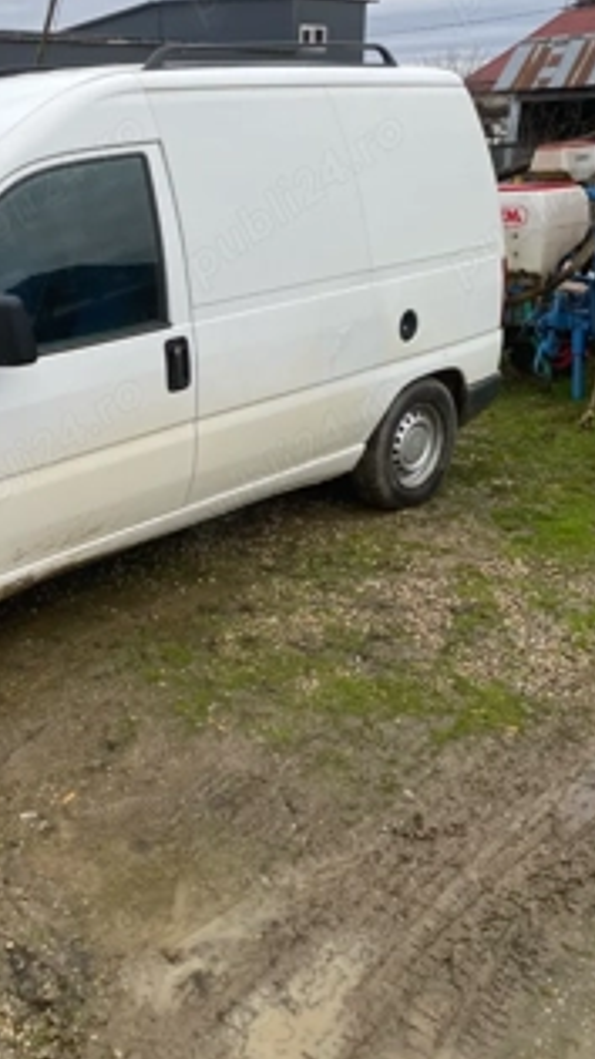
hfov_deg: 31.8
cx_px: 101
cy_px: 501
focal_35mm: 36
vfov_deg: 55.3
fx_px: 1011
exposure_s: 1/344
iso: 32
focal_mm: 4.25
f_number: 1.8
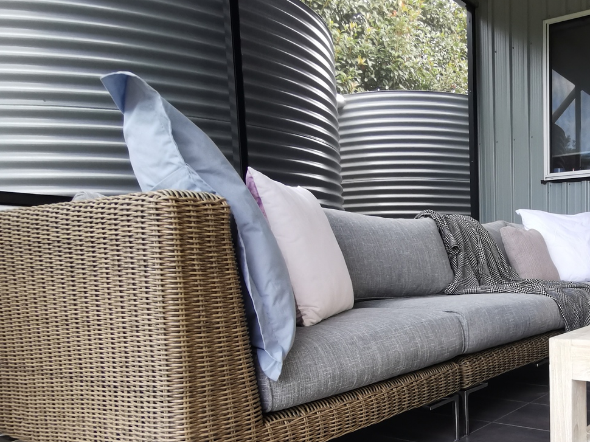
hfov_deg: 50.6
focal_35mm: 33
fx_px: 562
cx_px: 504
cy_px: 320
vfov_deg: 41.9
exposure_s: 1/50
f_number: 2.2
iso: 125
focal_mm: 2.35
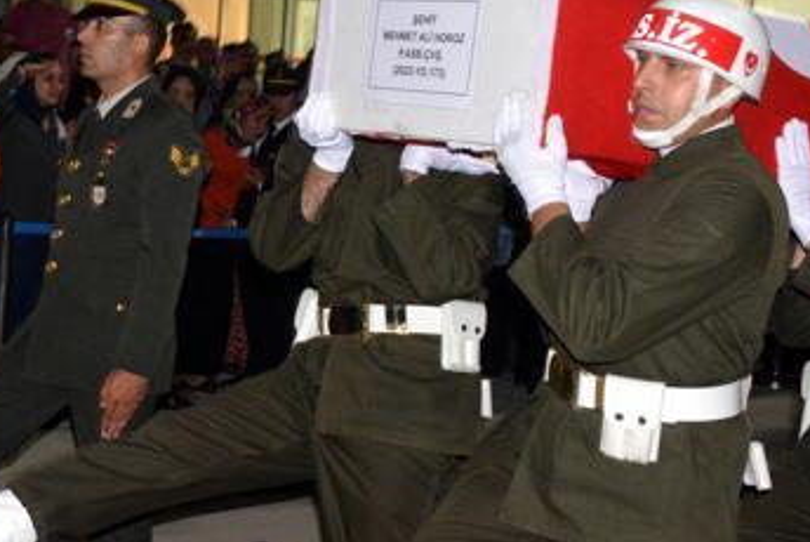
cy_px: 403
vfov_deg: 26.7
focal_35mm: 50
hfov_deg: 39.5
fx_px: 1126
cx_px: 348
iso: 5000
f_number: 8
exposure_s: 1/60
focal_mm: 28
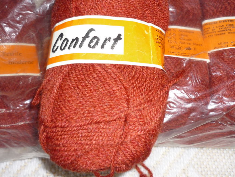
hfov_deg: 40.3
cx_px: 134
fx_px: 319
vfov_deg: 30.5
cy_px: 52
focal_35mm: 47
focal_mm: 5.5
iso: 100
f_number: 2.8
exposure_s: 1/30
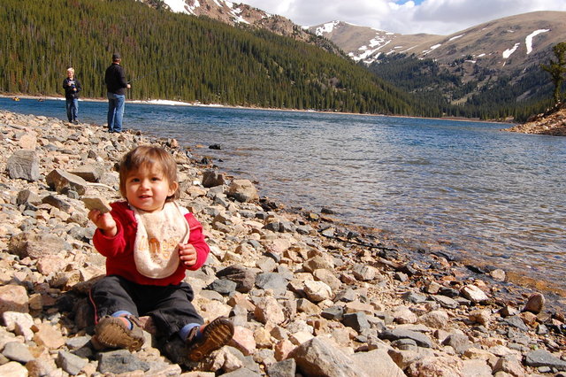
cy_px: 188
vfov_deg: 36.8
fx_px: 566
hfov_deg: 53.2
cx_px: 283
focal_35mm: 36
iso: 400
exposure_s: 1/400
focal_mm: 24
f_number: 11
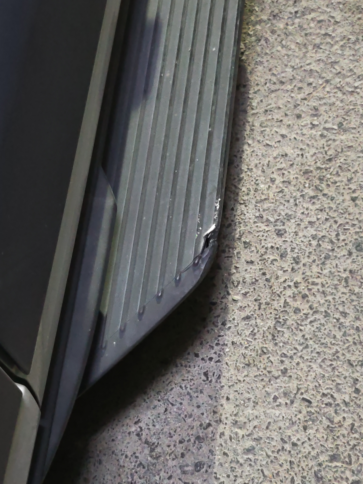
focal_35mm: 66
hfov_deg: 22.3
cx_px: 182
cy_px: 242
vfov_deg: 29.4
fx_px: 923
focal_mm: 6.83
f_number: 1.4
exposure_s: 1/17
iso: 1000
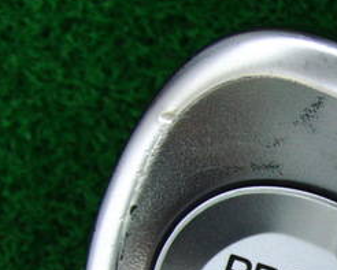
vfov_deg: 15.9
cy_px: 297
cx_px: 415
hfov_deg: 19.1
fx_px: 938
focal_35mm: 94
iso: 200
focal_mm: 6.42
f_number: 3.6
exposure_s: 1/80
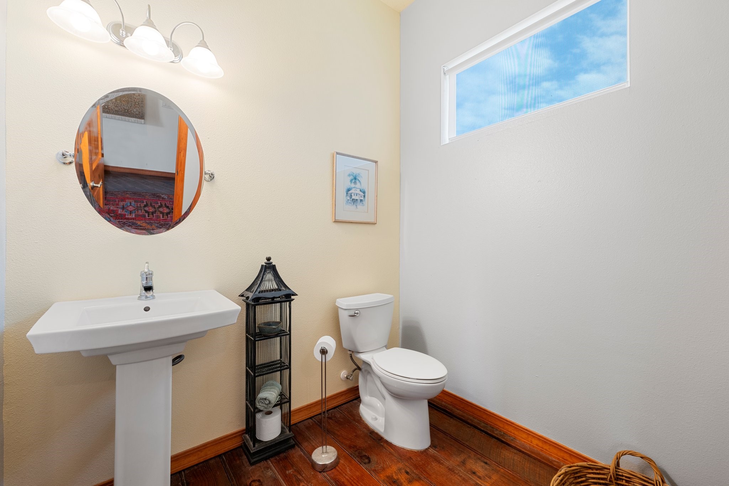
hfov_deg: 104.2
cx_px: 364
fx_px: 284
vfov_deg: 81.2
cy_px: 243
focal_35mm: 14
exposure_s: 1/4
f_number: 7.1
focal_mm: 14
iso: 320
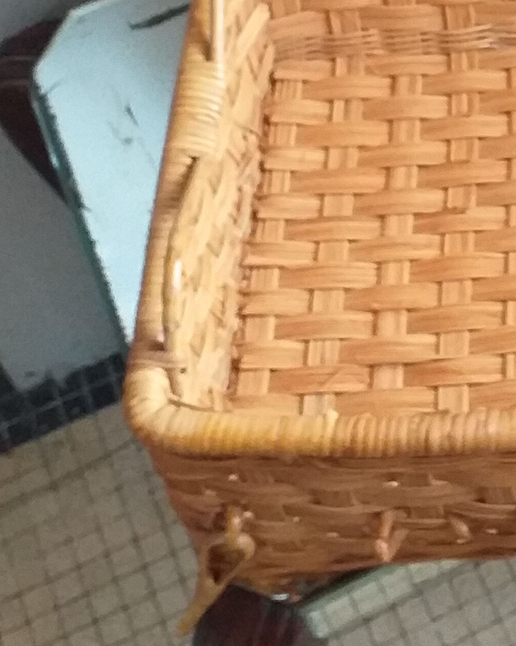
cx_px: 634
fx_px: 1642
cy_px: -91
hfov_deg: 17.0
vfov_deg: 21.0
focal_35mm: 86
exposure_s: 1/25
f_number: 1.9
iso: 250
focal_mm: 3.6
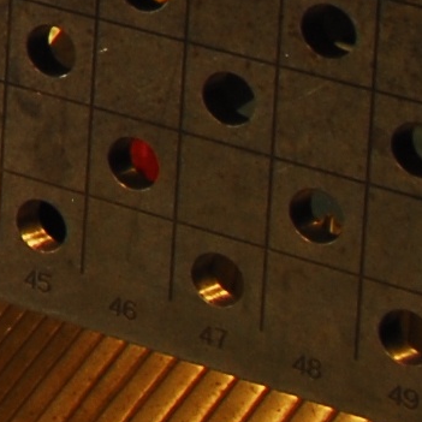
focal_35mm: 282
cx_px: -1901
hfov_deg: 4.8
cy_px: -891
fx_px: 3889
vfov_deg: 5.8
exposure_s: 1/4
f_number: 5
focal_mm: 20
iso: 200
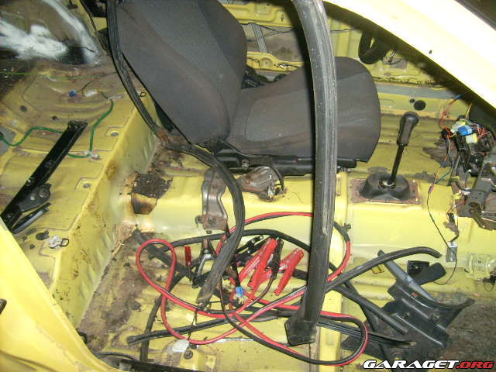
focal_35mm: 35
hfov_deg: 52.6
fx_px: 502
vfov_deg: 40.7
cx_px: 248
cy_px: 186
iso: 100
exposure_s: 1/60
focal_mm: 5.95
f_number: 2.8
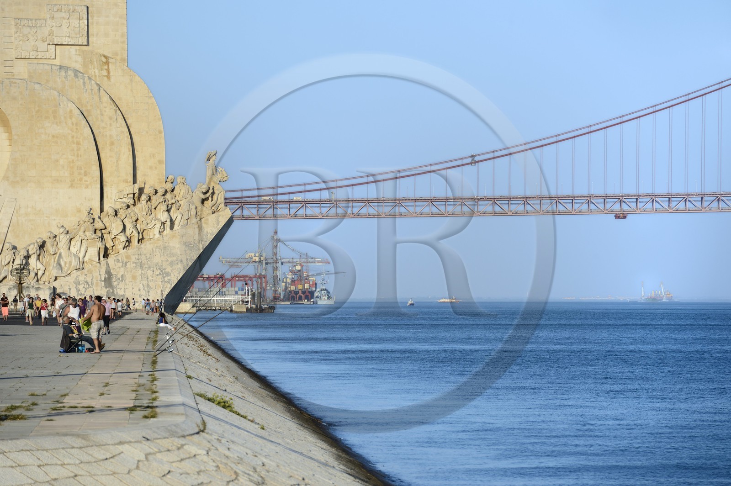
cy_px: 243
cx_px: 366
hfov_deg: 10.3
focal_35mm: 200
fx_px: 4058
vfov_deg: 6.9
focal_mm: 200
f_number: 8
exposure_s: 1/400
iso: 100
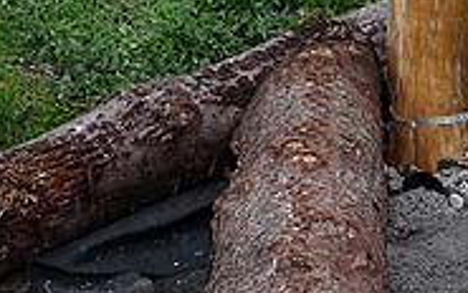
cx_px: 660
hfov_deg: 18.9
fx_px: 1264
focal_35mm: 99
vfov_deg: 13.2
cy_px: 58
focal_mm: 4.8
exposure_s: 1/80
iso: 100
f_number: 2.8
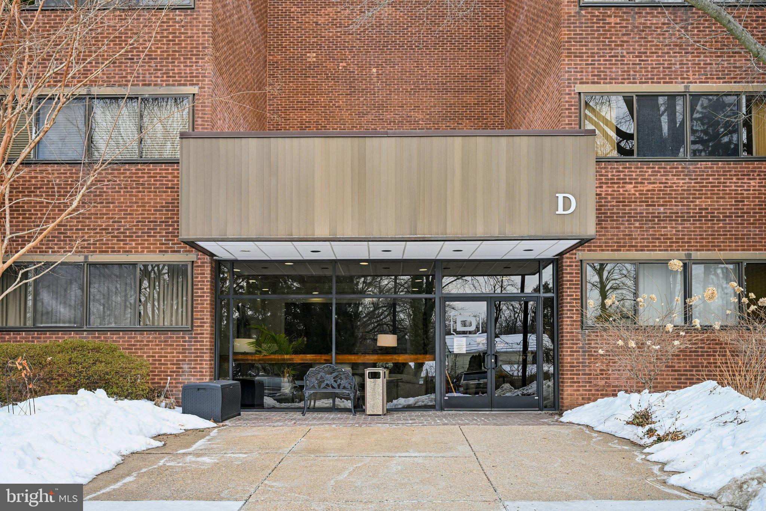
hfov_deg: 61.9
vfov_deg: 43.6
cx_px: 383
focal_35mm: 30
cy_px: 256
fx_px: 638
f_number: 8
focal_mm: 30
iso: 400
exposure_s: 1/160
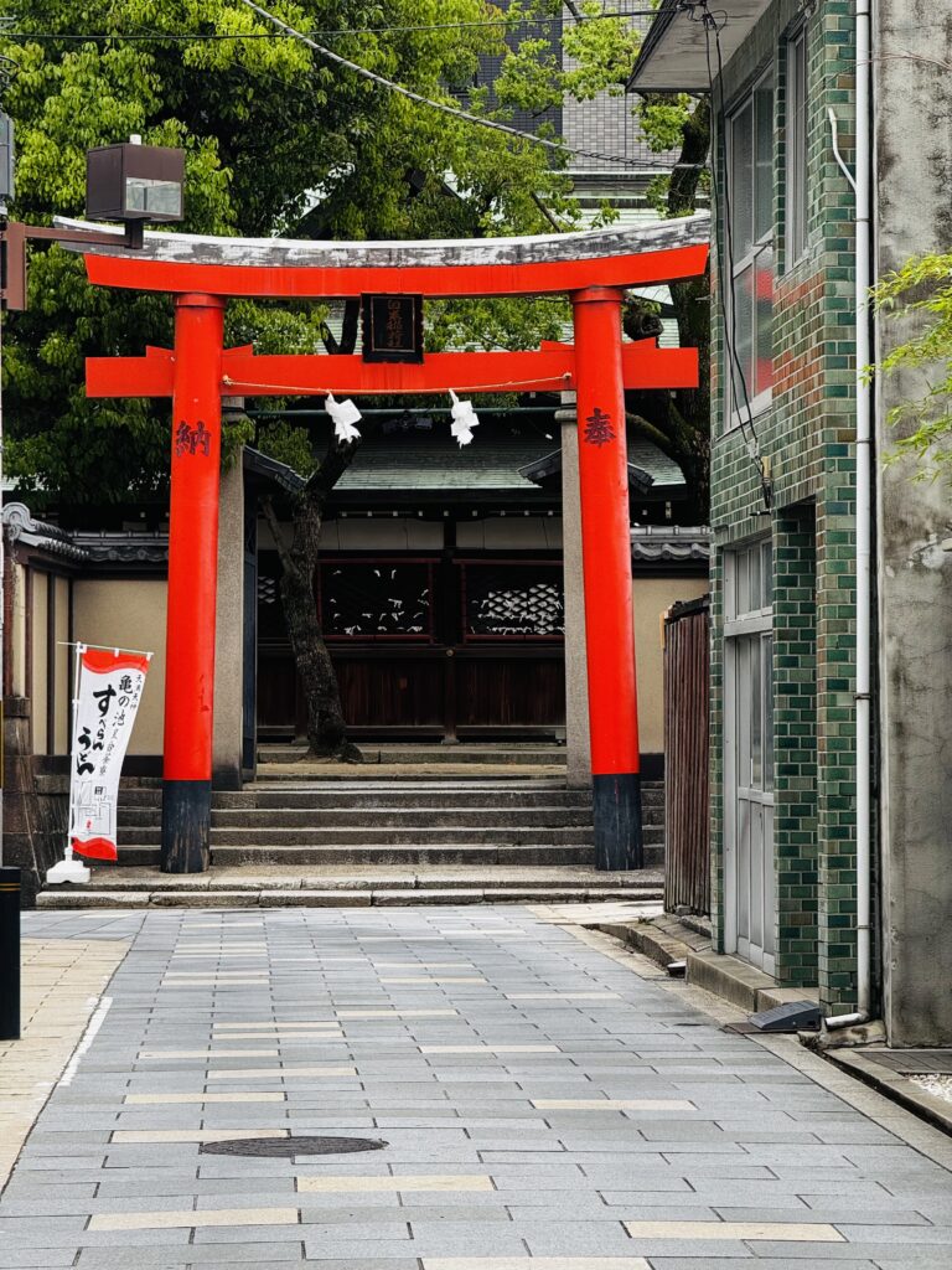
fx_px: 4400
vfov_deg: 16.4
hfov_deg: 12.3
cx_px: 476
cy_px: 635
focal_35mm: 120
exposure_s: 1/224
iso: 50
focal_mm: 15.66
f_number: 2.8
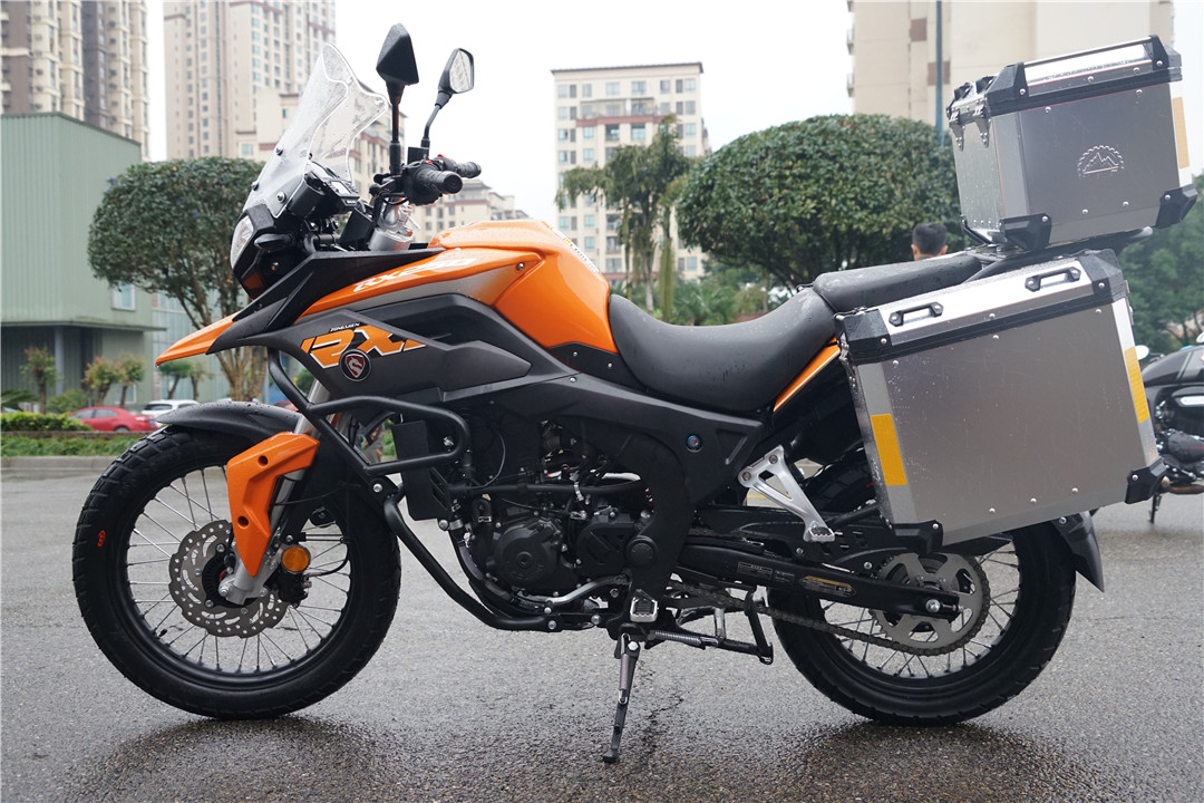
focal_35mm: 35
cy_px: 402
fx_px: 1170
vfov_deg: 37.9
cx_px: 602
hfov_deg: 54.4
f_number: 5.6
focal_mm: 35
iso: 1600
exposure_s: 1/100
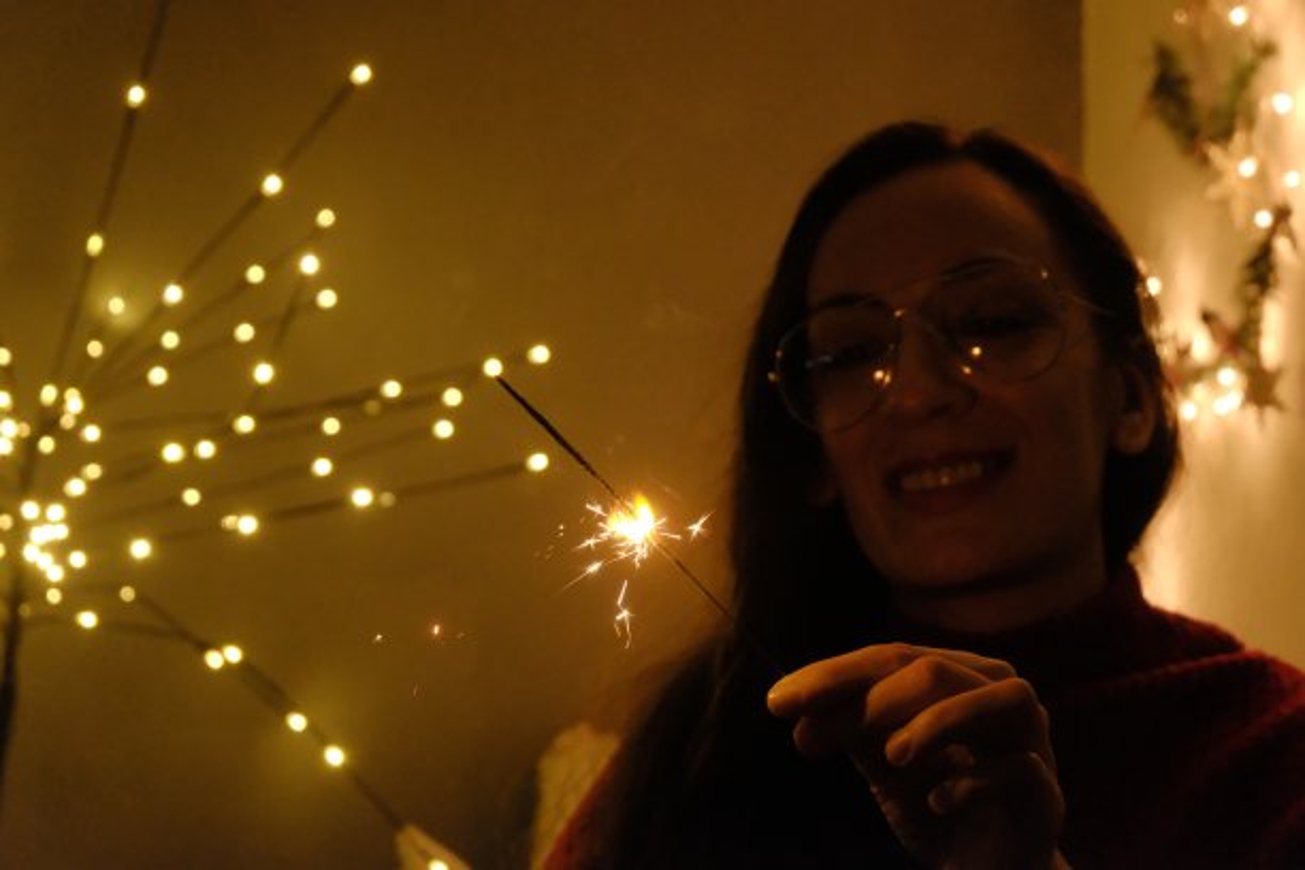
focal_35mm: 75
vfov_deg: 18.2
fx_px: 2719
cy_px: 435
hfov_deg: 27.0
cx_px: 652
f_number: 5.6
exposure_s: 1/250
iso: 12800
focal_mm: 50
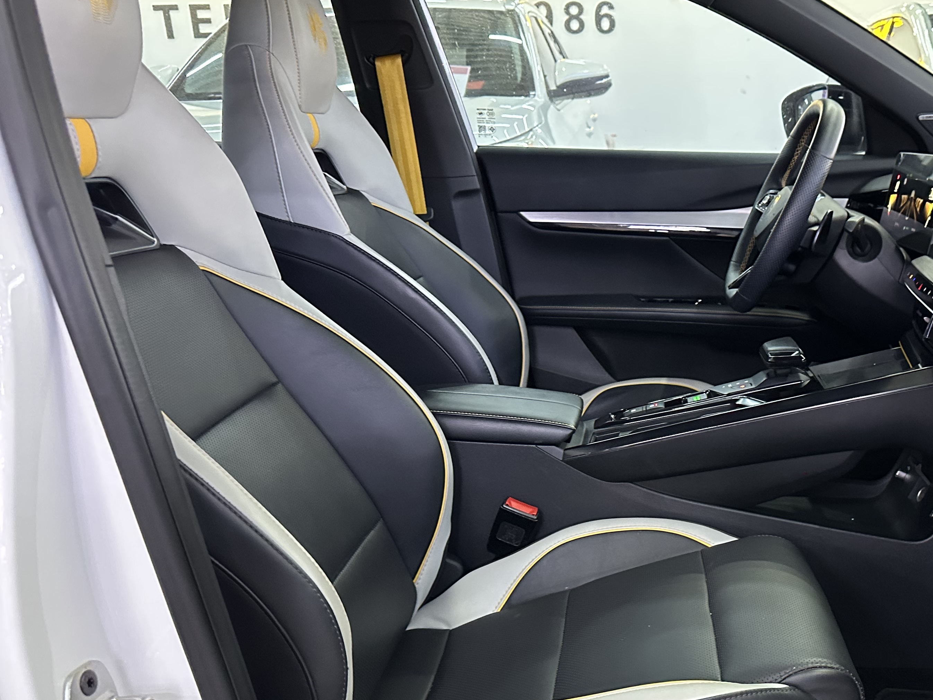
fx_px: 970
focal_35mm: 36
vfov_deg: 39.0
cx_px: 694
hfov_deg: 49.4
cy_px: 485
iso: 800
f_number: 1.78
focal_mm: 6.86
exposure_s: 1/33
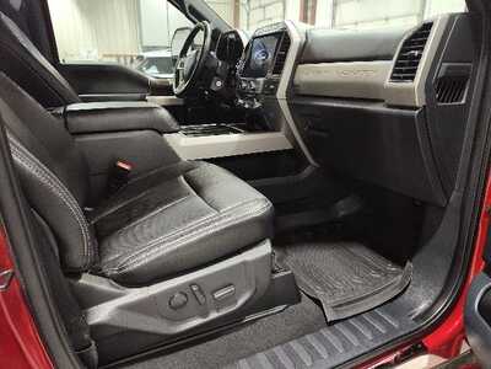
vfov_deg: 58.9
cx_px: 246
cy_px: 184
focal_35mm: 23
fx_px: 326
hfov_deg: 73.9
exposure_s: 1/60
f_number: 1.8
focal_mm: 5.56
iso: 331
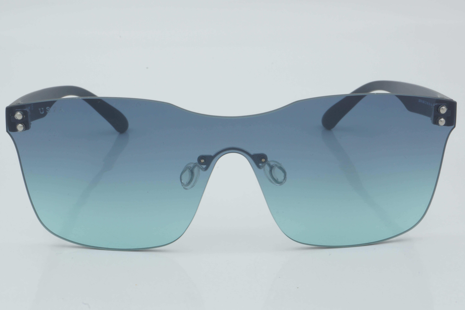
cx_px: 232
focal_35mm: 82
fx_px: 1066
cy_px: 155
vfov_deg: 16.6
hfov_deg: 24.6
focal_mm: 55
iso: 100
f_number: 32
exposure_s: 1/3
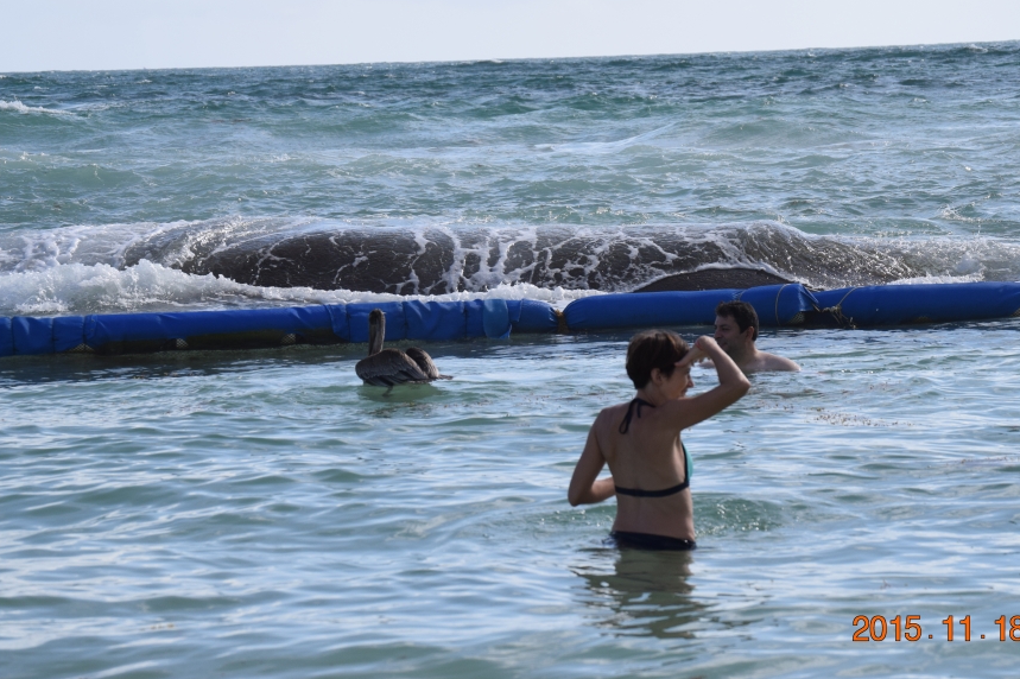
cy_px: 285
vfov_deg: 8.5
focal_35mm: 161
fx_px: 4560
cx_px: 533
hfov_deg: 12.8
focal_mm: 90
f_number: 7.1
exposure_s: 1/2000
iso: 400
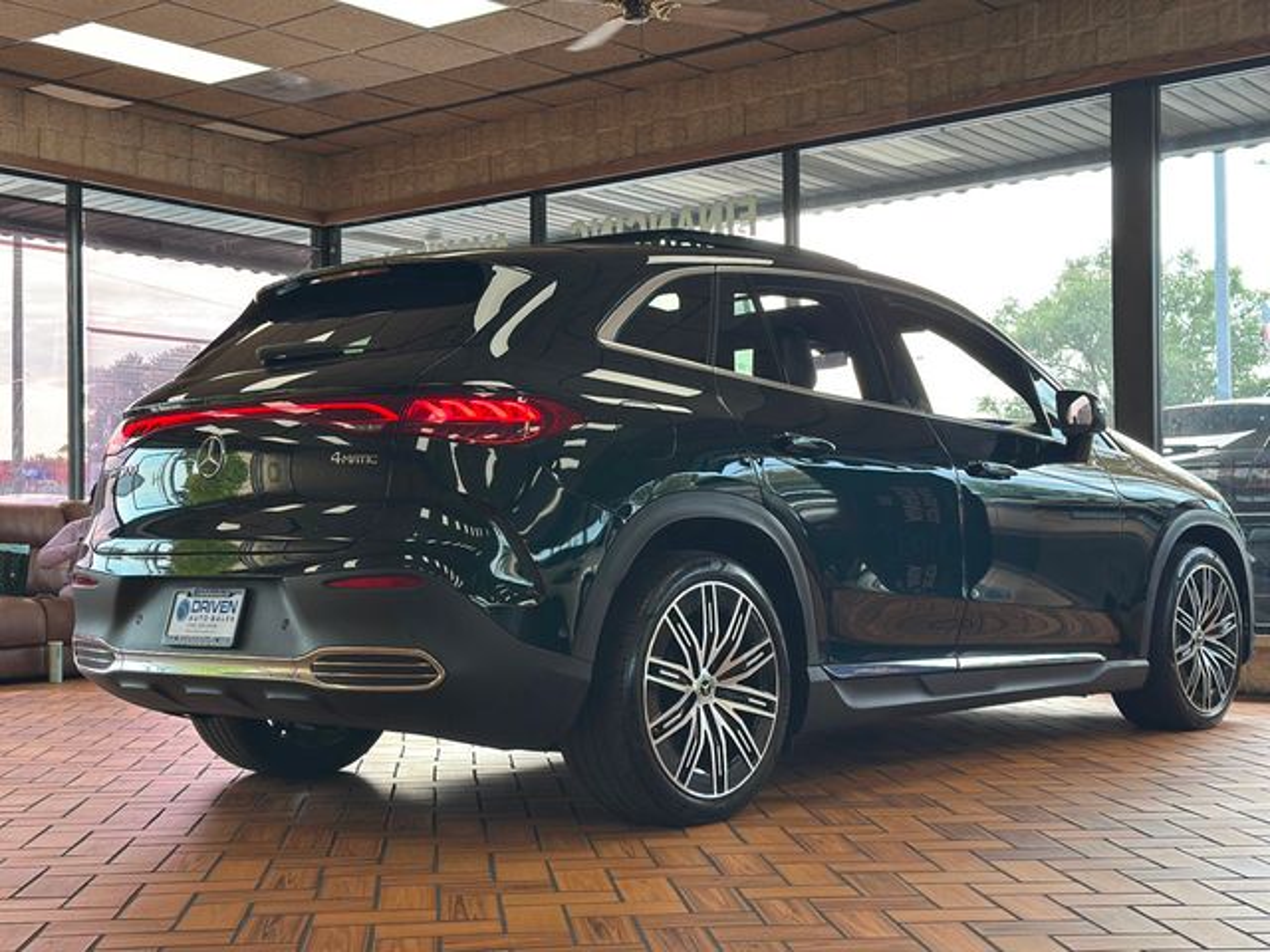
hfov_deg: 39.7
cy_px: 476
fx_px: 1761
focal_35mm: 48
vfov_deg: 30.3
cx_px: 635
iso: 80
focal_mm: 6.86
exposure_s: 1/188
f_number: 1.78
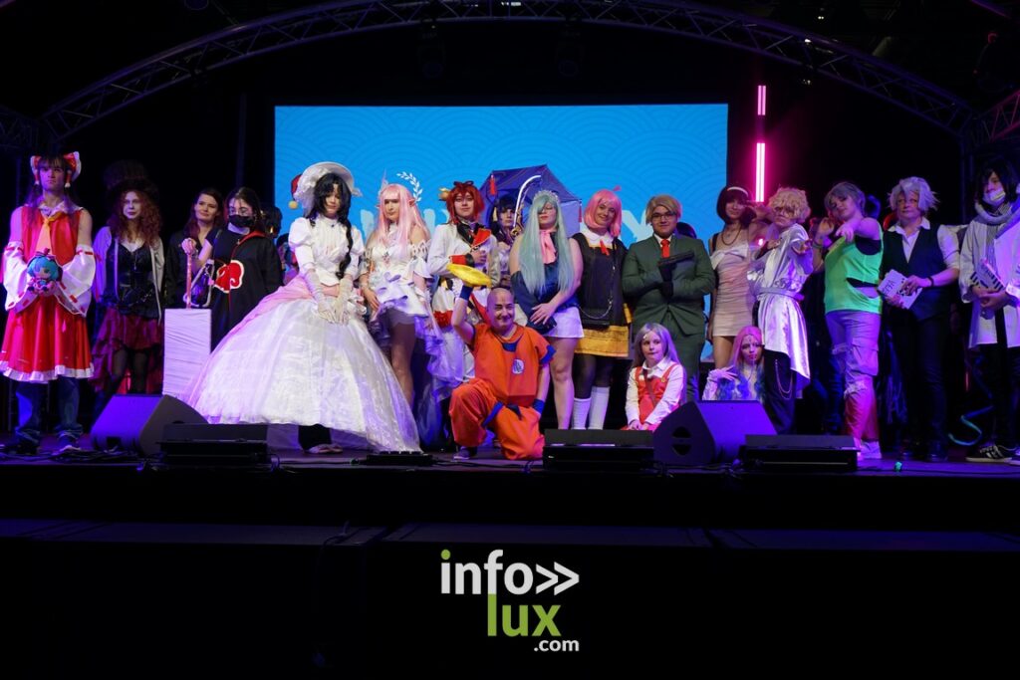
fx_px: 1218
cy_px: 340
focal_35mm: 43
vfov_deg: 31.2
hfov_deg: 45.4
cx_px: 510
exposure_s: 1/160
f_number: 4.5
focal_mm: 43
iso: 500
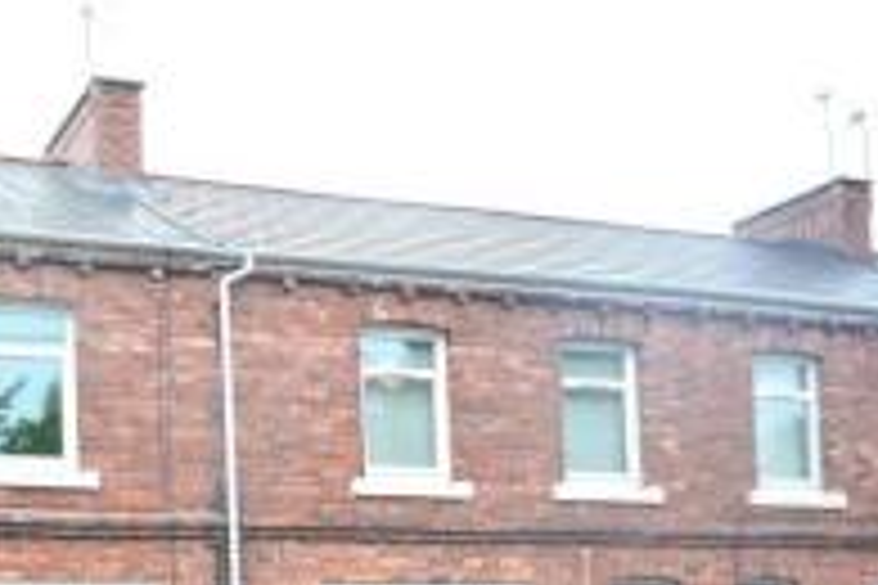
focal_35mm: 40
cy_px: 664
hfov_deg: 38.4
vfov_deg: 29.5
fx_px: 981
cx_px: -124
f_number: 5.6
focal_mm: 11
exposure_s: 1/125
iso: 280
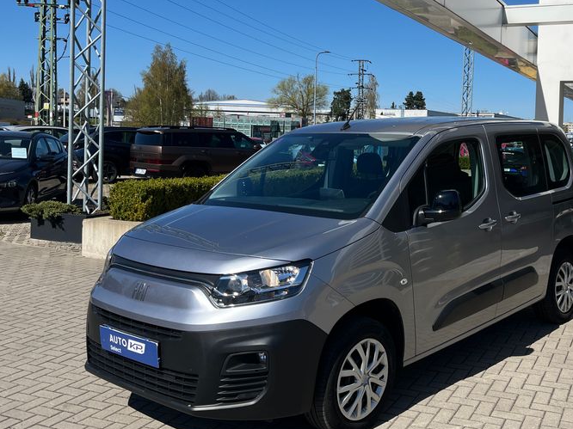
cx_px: 385
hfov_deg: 46.0
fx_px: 662
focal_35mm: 40
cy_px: 150
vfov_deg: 35.6
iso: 50
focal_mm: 5.1
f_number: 1.6
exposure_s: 1/5319
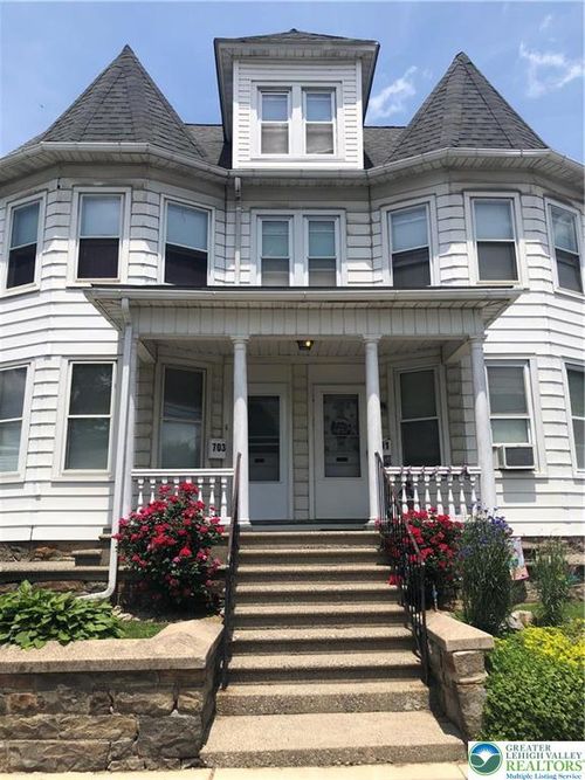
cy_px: 390
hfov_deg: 49.7
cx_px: 292
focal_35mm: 28
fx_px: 631
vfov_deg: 63.5
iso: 20
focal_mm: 3.99
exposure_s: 1/2288
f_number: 1.8
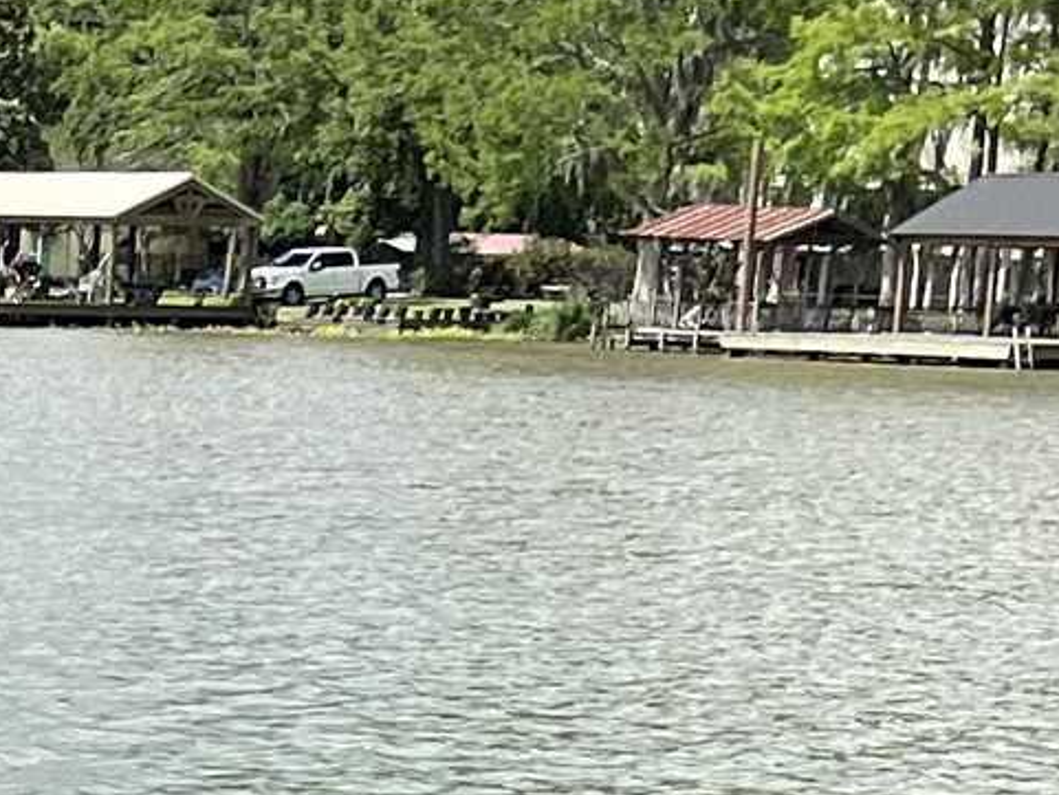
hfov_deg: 11.2
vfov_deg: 8.5
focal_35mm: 166
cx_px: -784
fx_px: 5080
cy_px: 1557
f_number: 1.5
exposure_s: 1/3968
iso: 50
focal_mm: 5.7
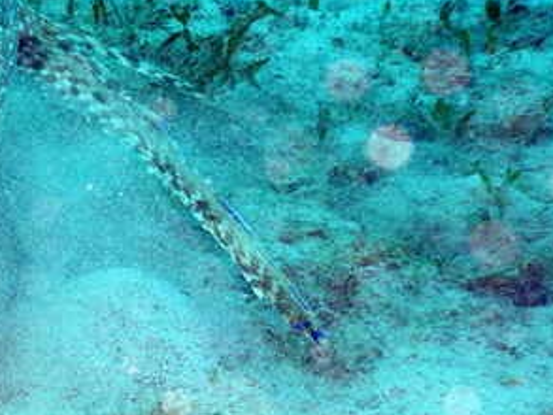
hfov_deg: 18.2
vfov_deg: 14.1
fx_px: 1678
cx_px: -17
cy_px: 308
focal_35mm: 105
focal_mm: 7.8
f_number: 4.3
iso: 125
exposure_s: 1/125
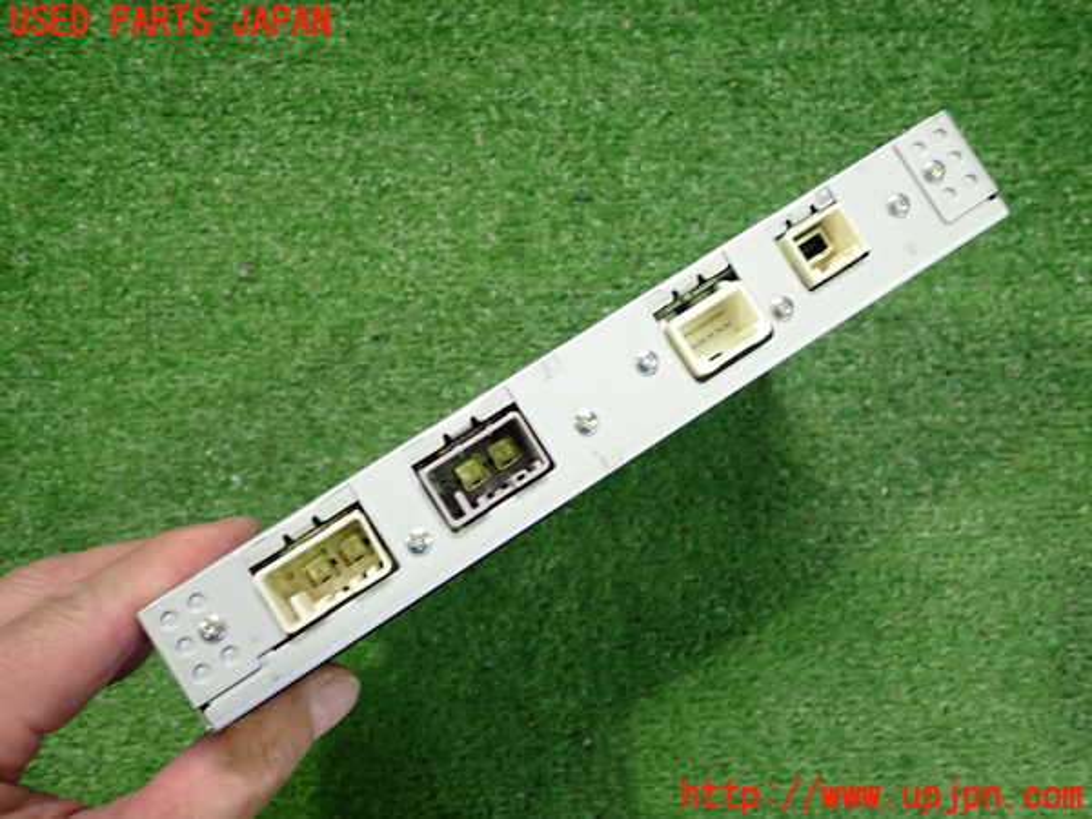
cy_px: 410
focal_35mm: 30
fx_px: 946
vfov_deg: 46.8
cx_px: 546
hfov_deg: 60.0
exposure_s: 1/30
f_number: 2.3
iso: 320
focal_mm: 5.4
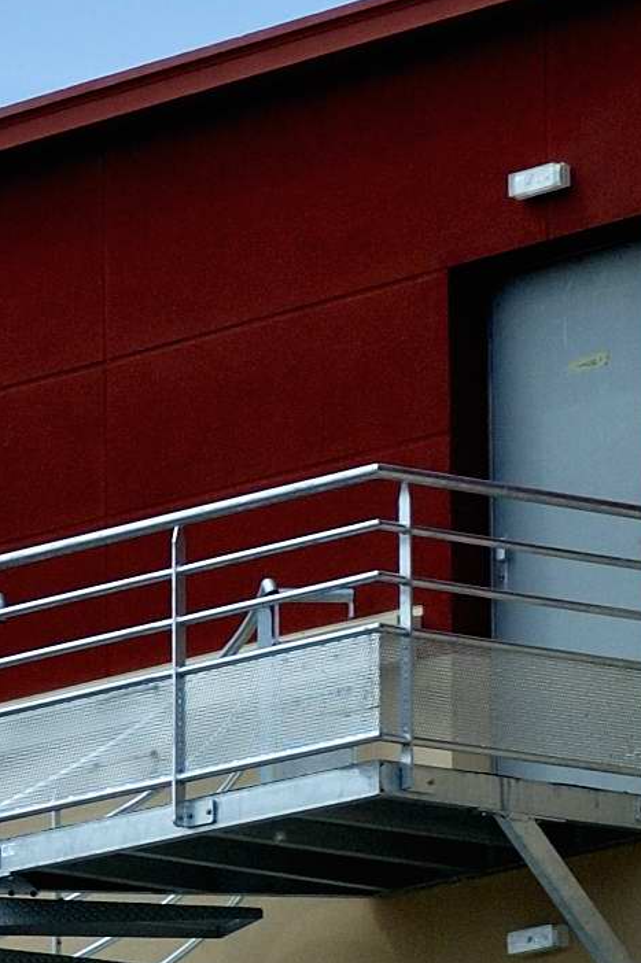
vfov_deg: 4.6
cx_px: 74
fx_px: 12036
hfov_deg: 3.0
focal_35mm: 450
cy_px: 1480
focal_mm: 70
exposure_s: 1/320
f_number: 8
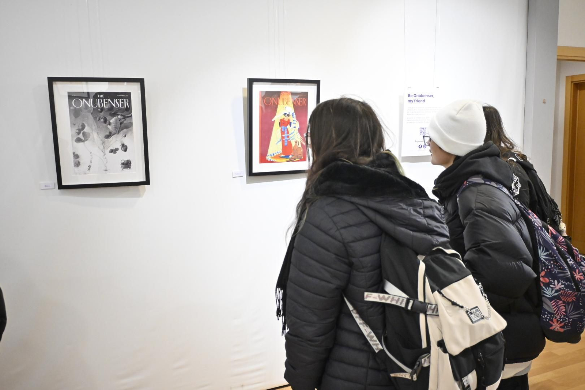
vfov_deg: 43.6
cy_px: 195
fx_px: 488
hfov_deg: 61.9
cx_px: 292
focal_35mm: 30
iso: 2500
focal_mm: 20
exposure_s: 1/200
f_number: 3.8
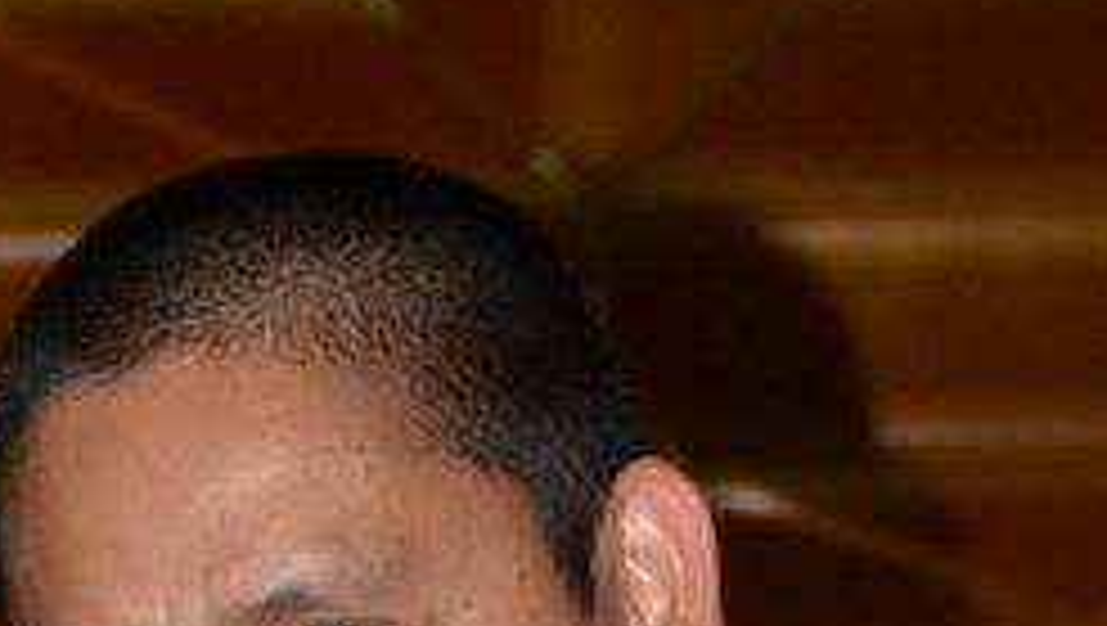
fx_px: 10726
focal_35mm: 365
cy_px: 1378
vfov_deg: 3.3
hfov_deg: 5.9
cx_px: 94
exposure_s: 1/60
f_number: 4.8
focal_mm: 56
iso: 800
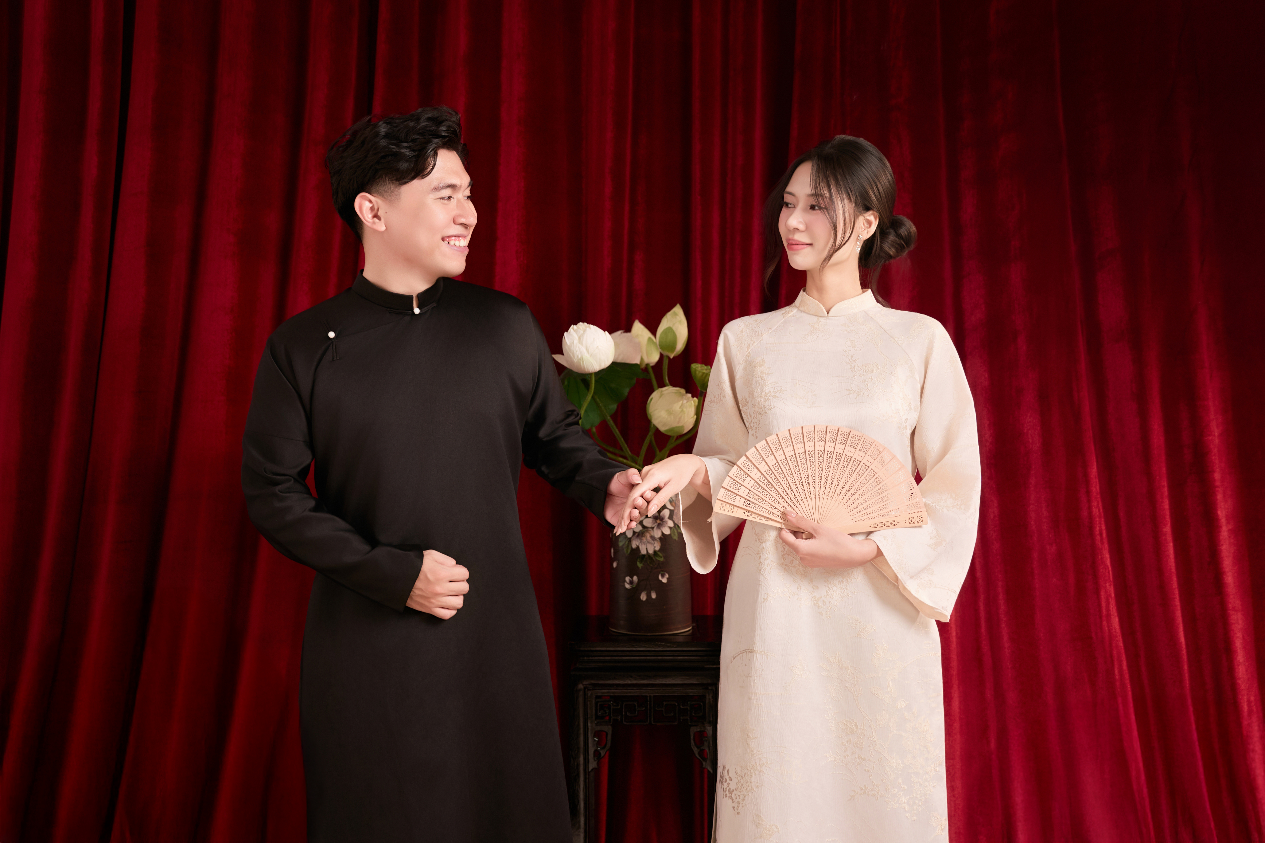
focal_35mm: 37
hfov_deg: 51.5
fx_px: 1311
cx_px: 632
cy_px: 422
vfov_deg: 35.7
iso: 320
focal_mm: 37.3
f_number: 3.2
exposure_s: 1/100
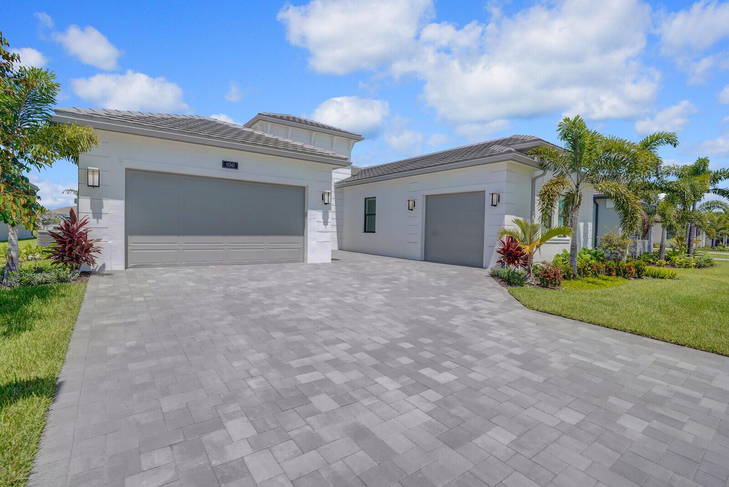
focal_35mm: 16
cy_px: 244
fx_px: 324
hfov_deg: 96.7
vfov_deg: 73.8
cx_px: 364
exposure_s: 1/2000
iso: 800
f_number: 8
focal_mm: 16
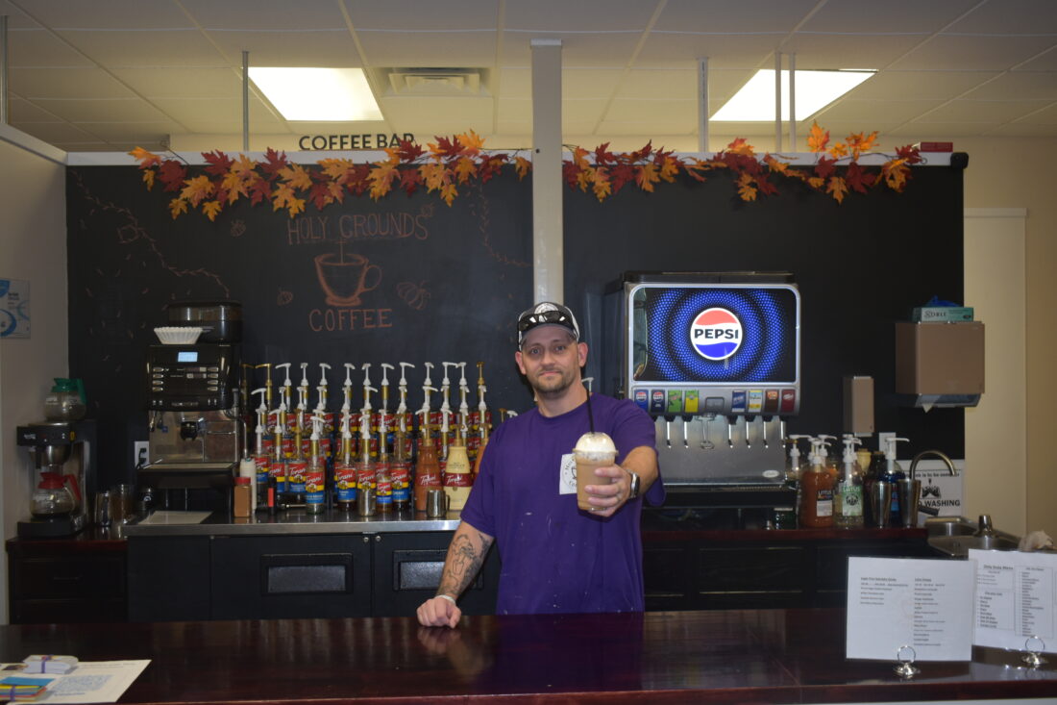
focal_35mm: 36
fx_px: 1057
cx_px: 528
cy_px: 352
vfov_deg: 36.9
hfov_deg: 53.1
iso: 200
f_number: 3.8
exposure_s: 1/30
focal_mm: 24
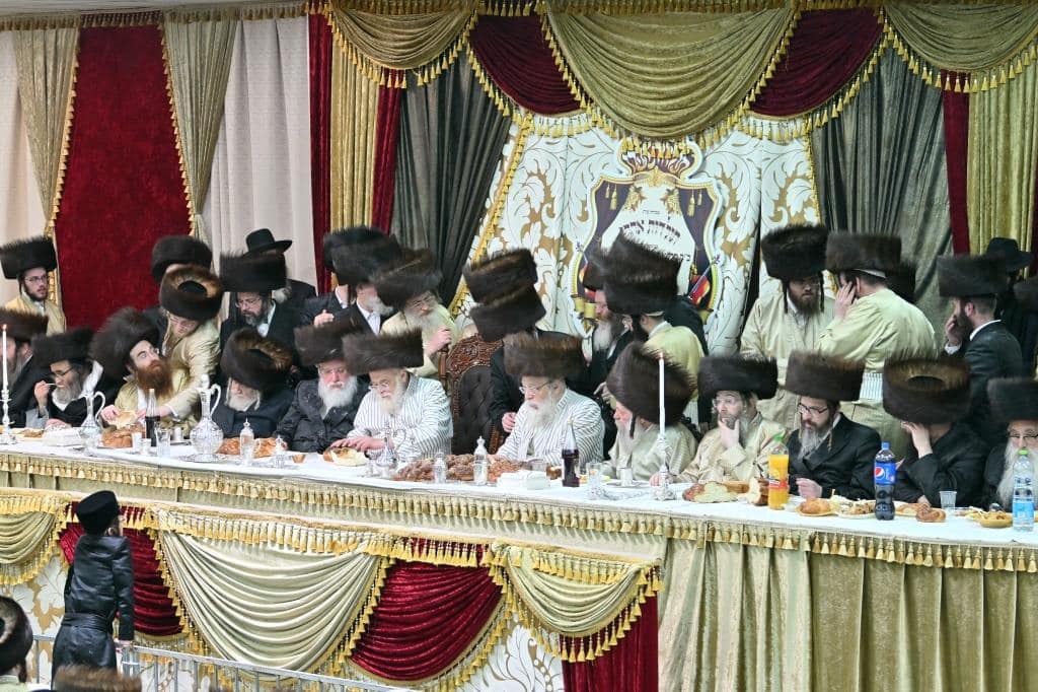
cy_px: 346
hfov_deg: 19.5
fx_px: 3026
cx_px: 519
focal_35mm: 105
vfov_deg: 13.0
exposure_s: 1/200
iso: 400
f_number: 2.8
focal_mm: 70
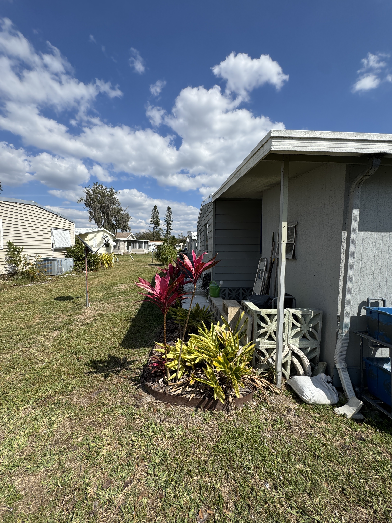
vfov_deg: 102.1
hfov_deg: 85.7
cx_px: 196
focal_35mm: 14
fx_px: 211
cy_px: 262
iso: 50
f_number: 2.2
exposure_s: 1/2208
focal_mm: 2.22
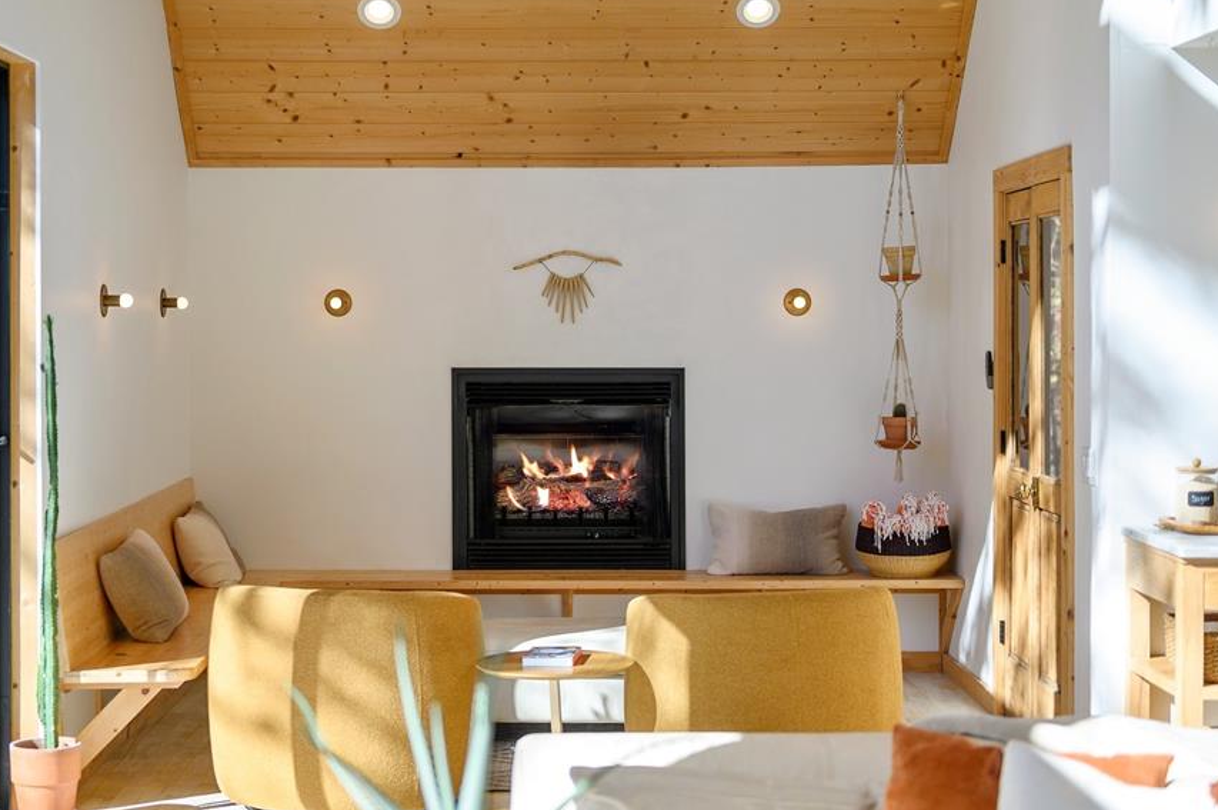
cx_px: 526
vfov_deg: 22.6
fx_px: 2028
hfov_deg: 33.4
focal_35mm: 60
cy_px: 381
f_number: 1.8
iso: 200
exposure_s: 1/2500
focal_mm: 50
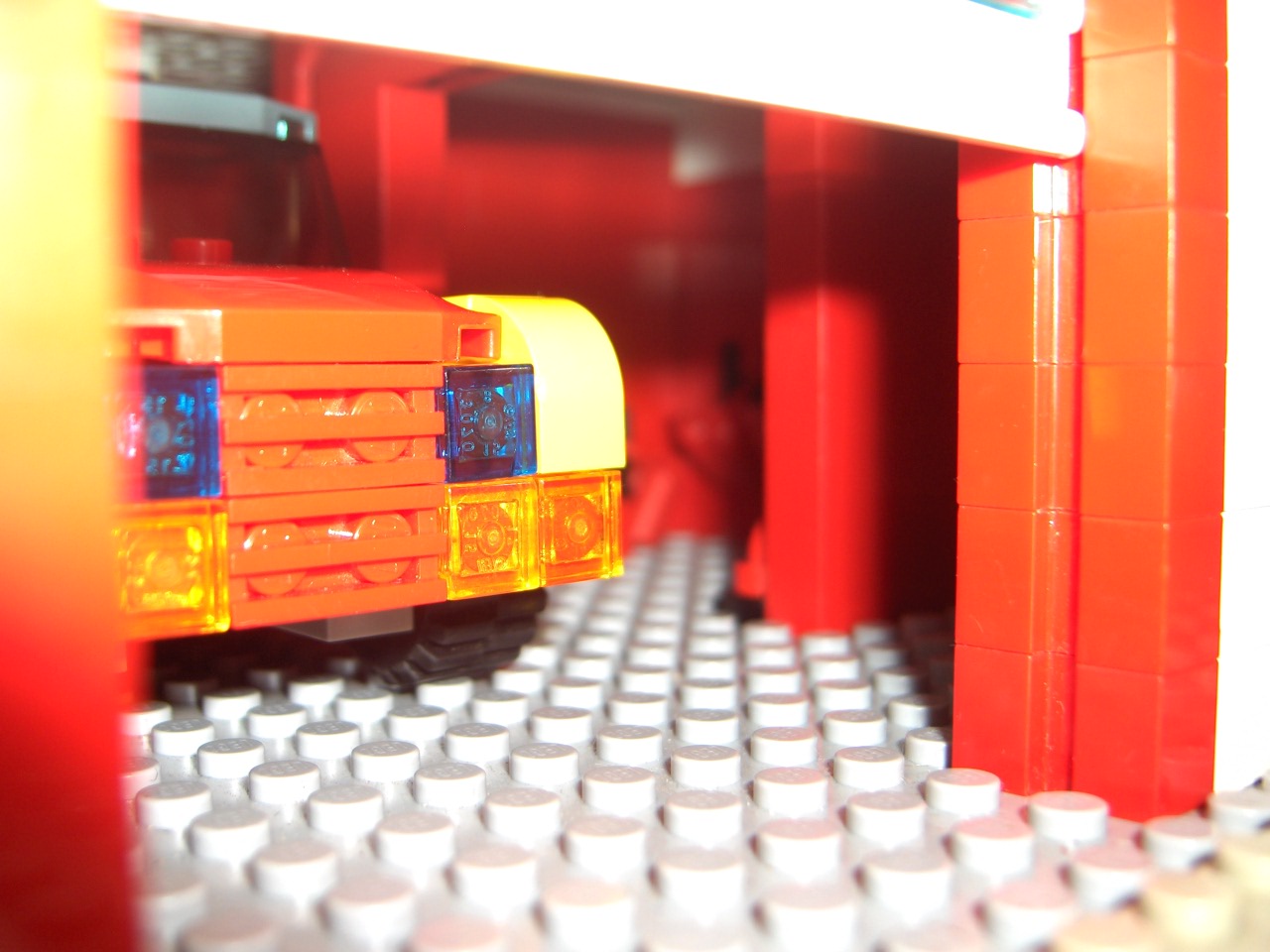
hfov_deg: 47.9
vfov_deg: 36.8
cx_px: 635
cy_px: 476
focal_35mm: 39
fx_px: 1431
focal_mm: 8
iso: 100
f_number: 4.8
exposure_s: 1/60
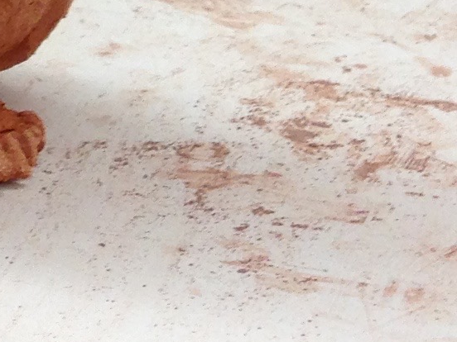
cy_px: -380
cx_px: -549
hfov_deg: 9.3
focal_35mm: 195
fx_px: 2574
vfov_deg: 7.3
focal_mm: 4.13
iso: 64
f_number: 2.4
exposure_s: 1/60
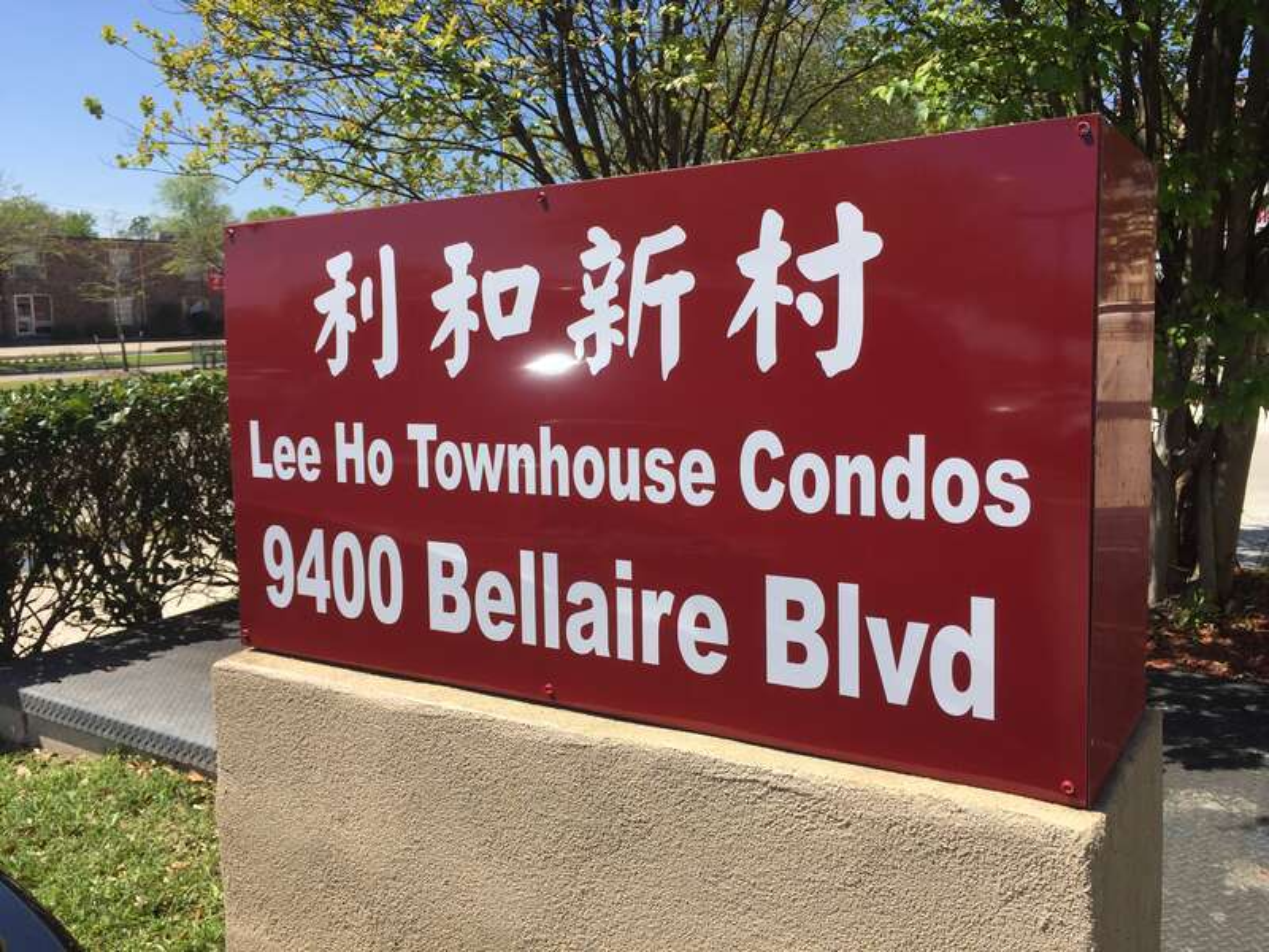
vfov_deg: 48.2
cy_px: 476
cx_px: 634
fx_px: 1063
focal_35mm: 29
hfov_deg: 61.7
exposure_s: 1/1883
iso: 32
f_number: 2.2
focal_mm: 4.15
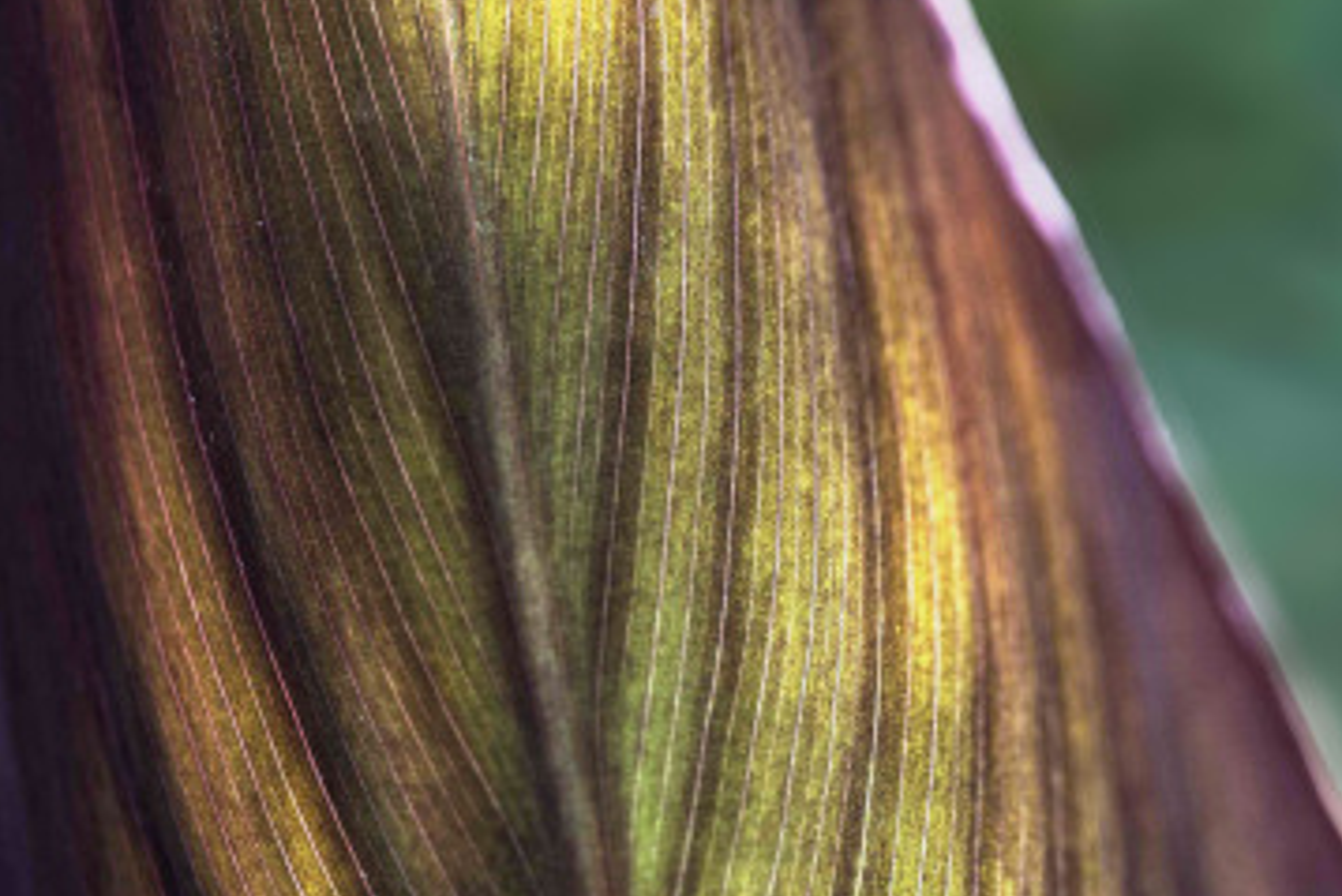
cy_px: 851
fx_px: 7197
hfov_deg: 10.6
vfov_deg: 7.1
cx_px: 836
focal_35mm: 193
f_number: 2.8
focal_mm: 90
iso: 160
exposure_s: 1/200
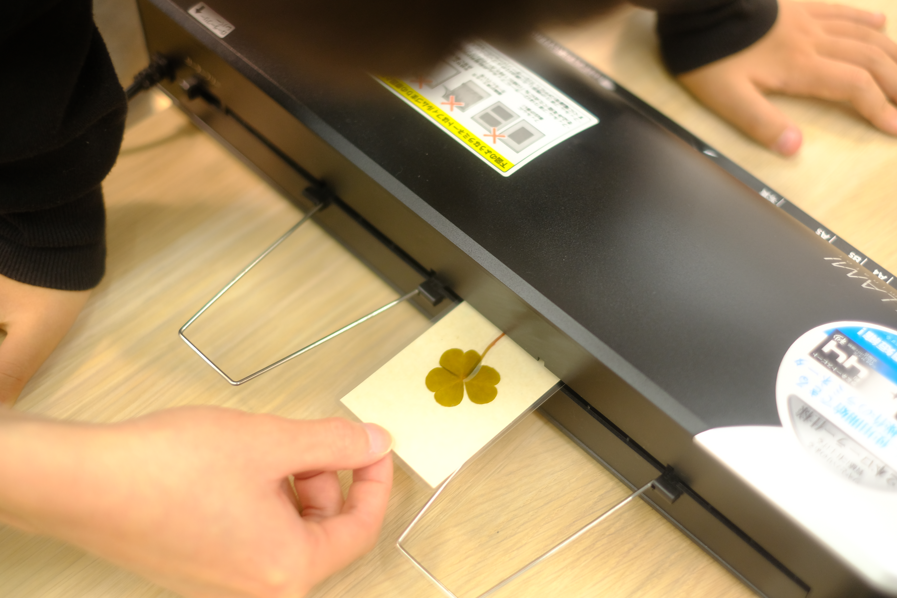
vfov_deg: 25.5
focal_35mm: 53
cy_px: 299
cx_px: 448
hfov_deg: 37.5
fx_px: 1320
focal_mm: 35
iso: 400
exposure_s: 1/125
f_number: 1.4
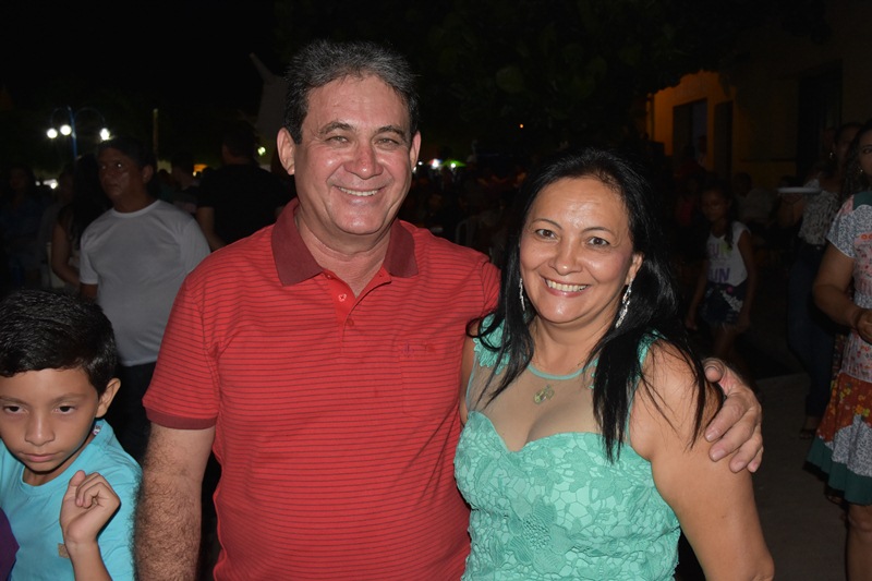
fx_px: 799
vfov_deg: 40.0
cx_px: 436
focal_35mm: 33
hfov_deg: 57.2
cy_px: 290
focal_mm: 22
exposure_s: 1/60
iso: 1600
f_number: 5.6
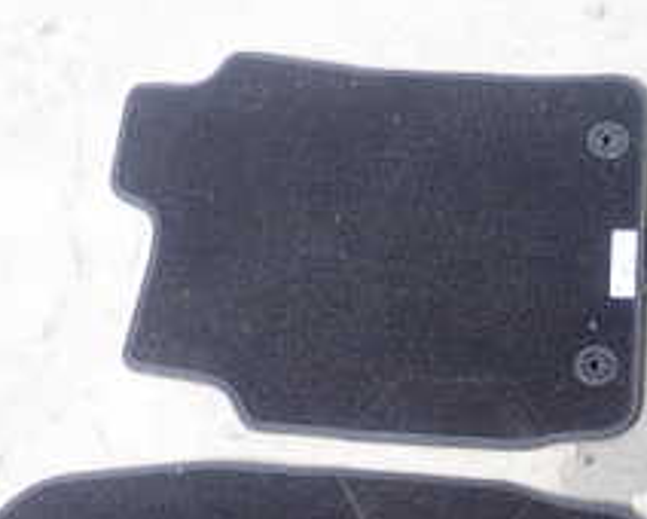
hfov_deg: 27.0
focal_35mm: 69
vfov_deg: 21.2
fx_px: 1322
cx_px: 519
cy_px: 556
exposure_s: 1/80
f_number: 2
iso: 100
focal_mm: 4.5
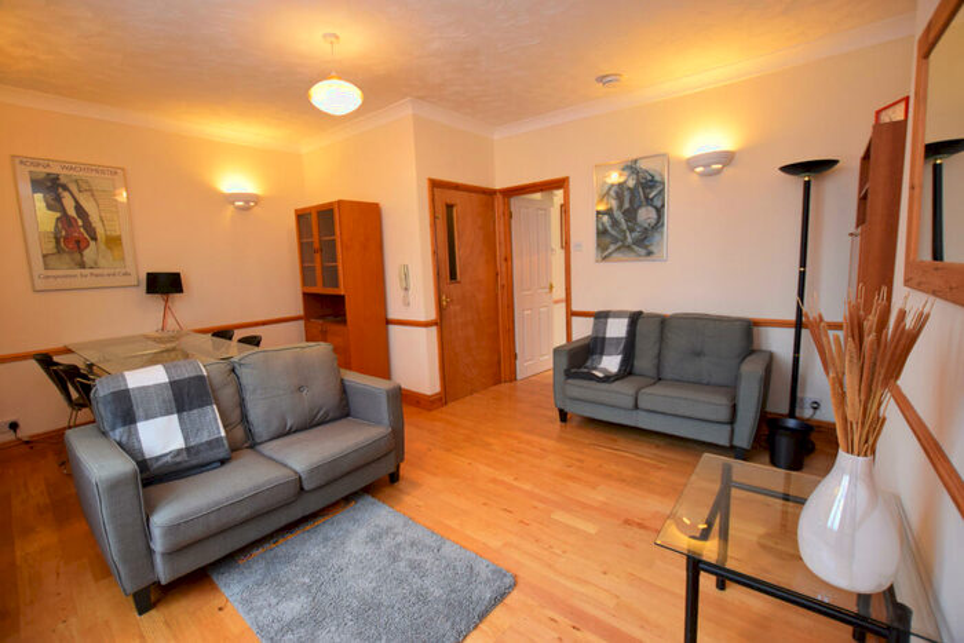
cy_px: 322
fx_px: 402
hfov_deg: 100.4
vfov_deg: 77.4
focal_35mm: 15
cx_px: 482
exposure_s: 1/60
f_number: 3.5
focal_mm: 10
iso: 800
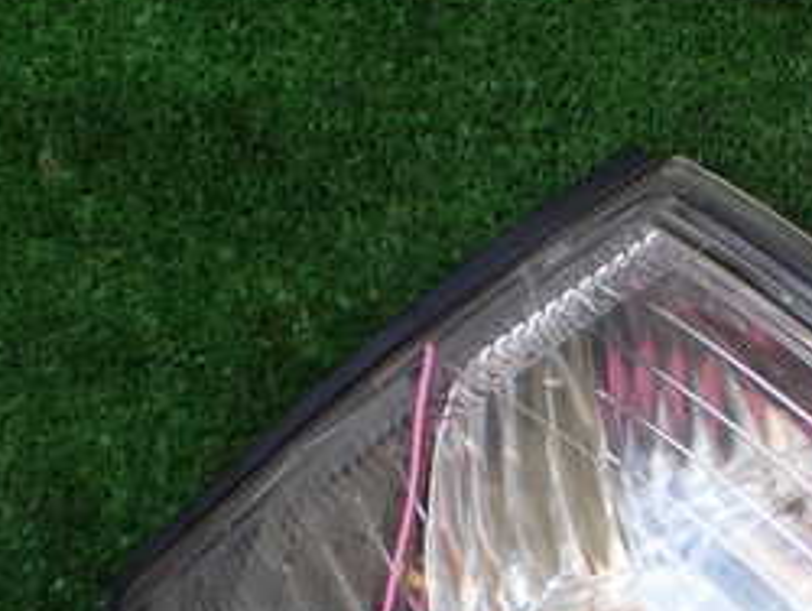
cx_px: 737
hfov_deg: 26.1
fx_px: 1691
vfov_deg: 19.8
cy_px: 630
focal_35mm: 72
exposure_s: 1/160
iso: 100
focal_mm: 5.4
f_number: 2.3
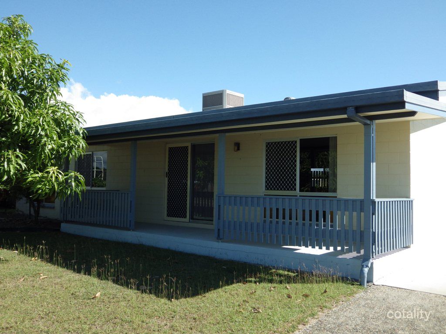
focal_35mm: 34
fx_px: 438
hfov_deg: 54.0
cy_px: 167
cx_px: 223
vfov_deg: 41.8
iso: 100
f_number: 3.4
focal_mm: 6.2
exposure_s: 1/640
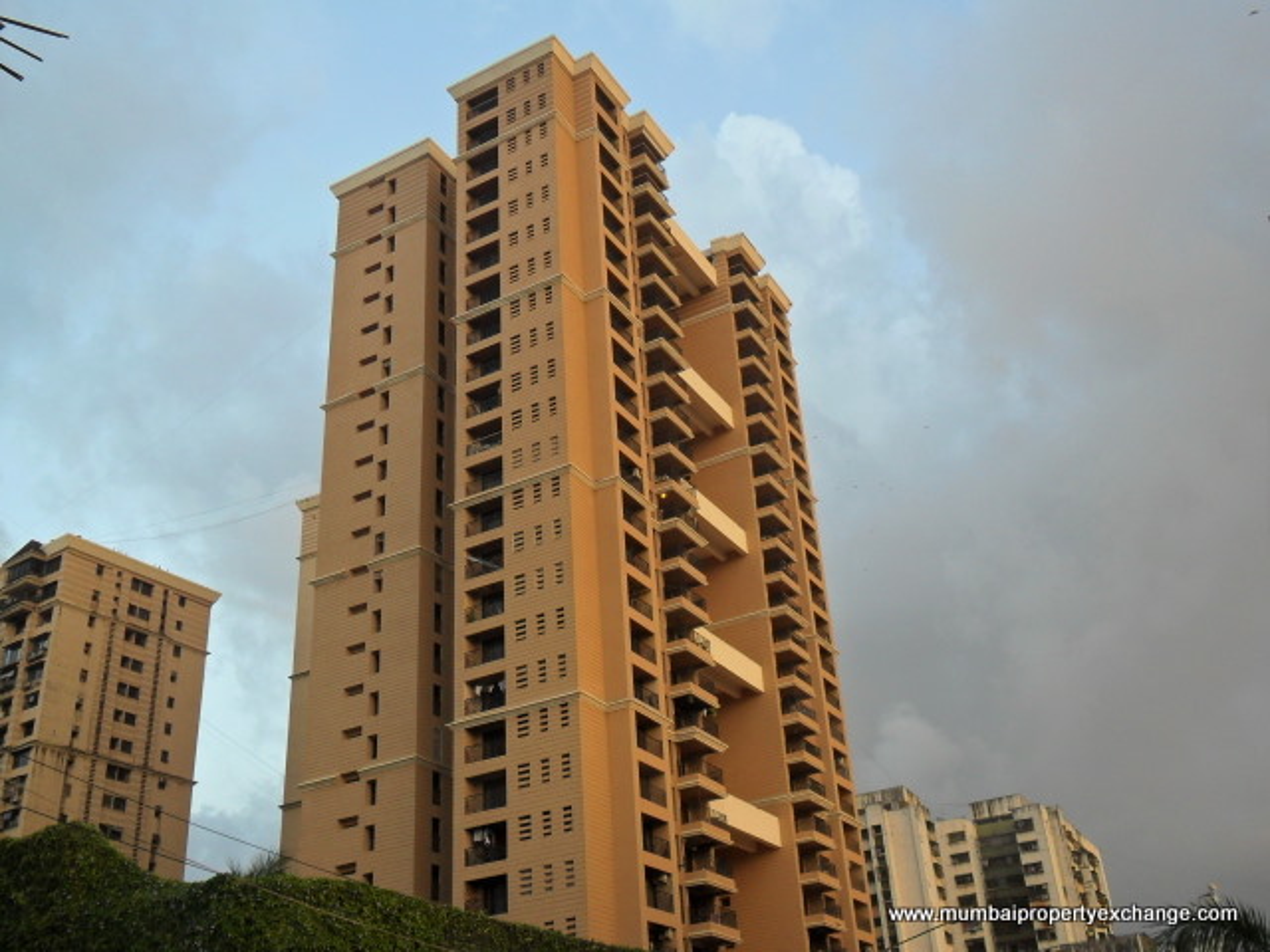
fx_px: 1357
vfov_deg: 38.7
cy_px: 476
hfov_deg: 50.1
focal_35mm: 37
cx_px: 635
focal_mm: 6.6
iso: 100
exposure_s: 1/60
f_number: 4
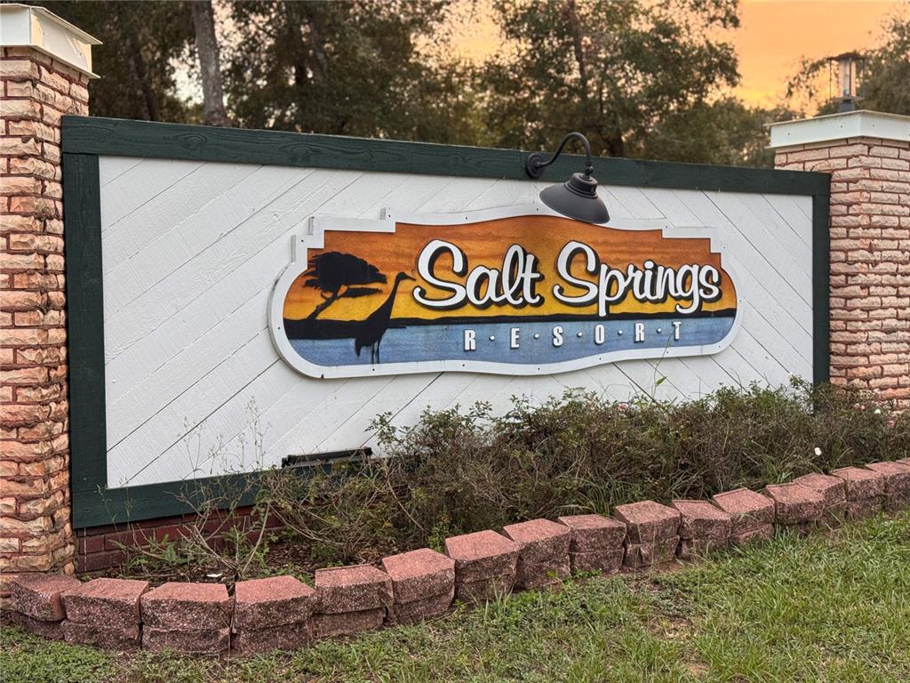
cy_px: 342
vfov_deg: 30.3
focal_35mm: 48
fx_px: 1262
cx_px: 455
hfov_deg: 39.7
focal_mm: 6.76
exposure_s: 1/121
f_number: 1.78
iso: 80
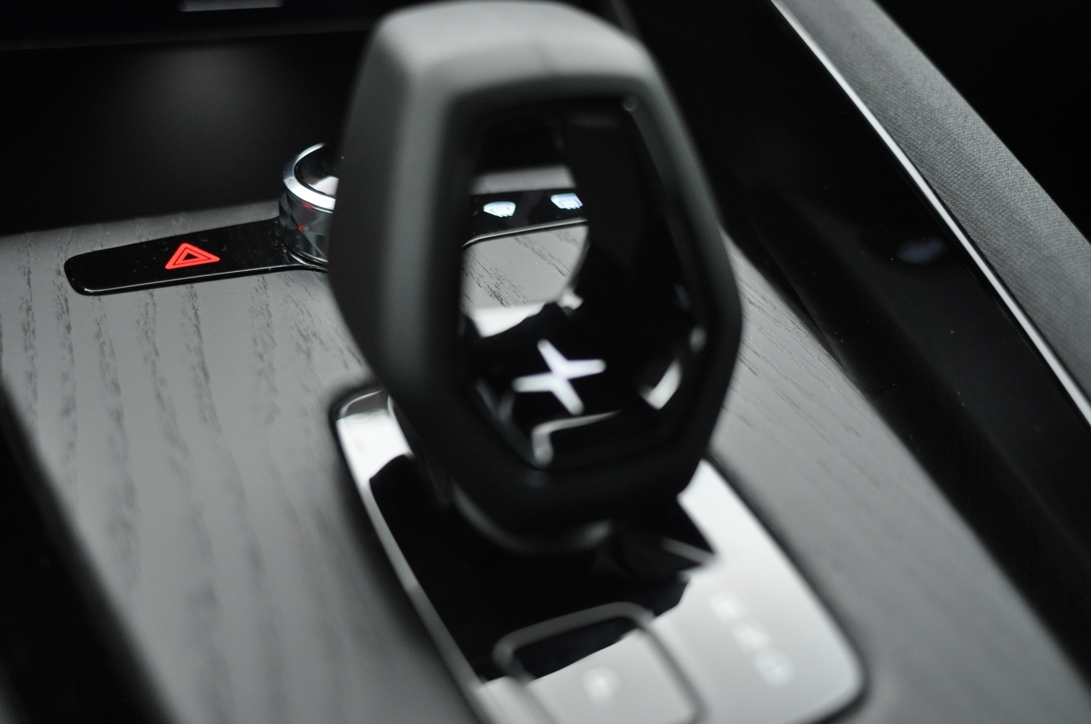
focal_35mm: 36
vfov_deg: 36.8
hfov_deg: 53.2
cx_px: 546
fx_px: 1089
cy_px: 362
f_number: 2.8
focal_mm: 24
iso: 800
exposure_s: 1/30
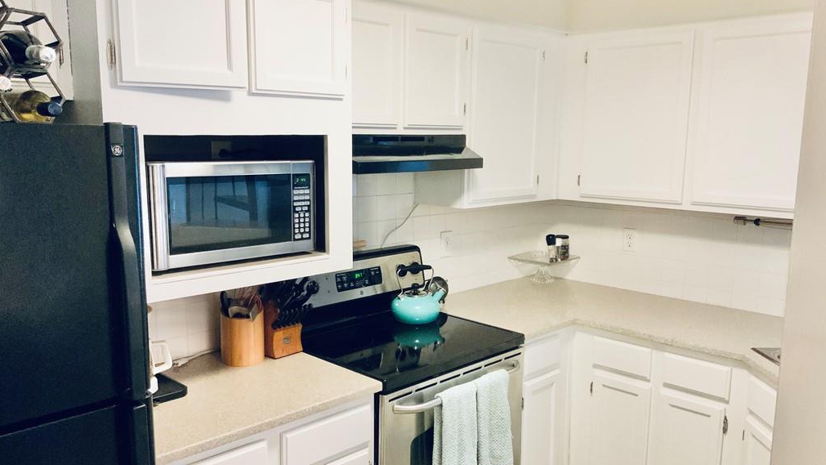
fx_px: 701
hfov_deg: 61.0
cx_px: 414
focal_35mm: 32
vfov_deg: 36.7
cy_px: 256
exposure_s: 1/40
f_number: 1.8
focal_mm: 3
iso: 250
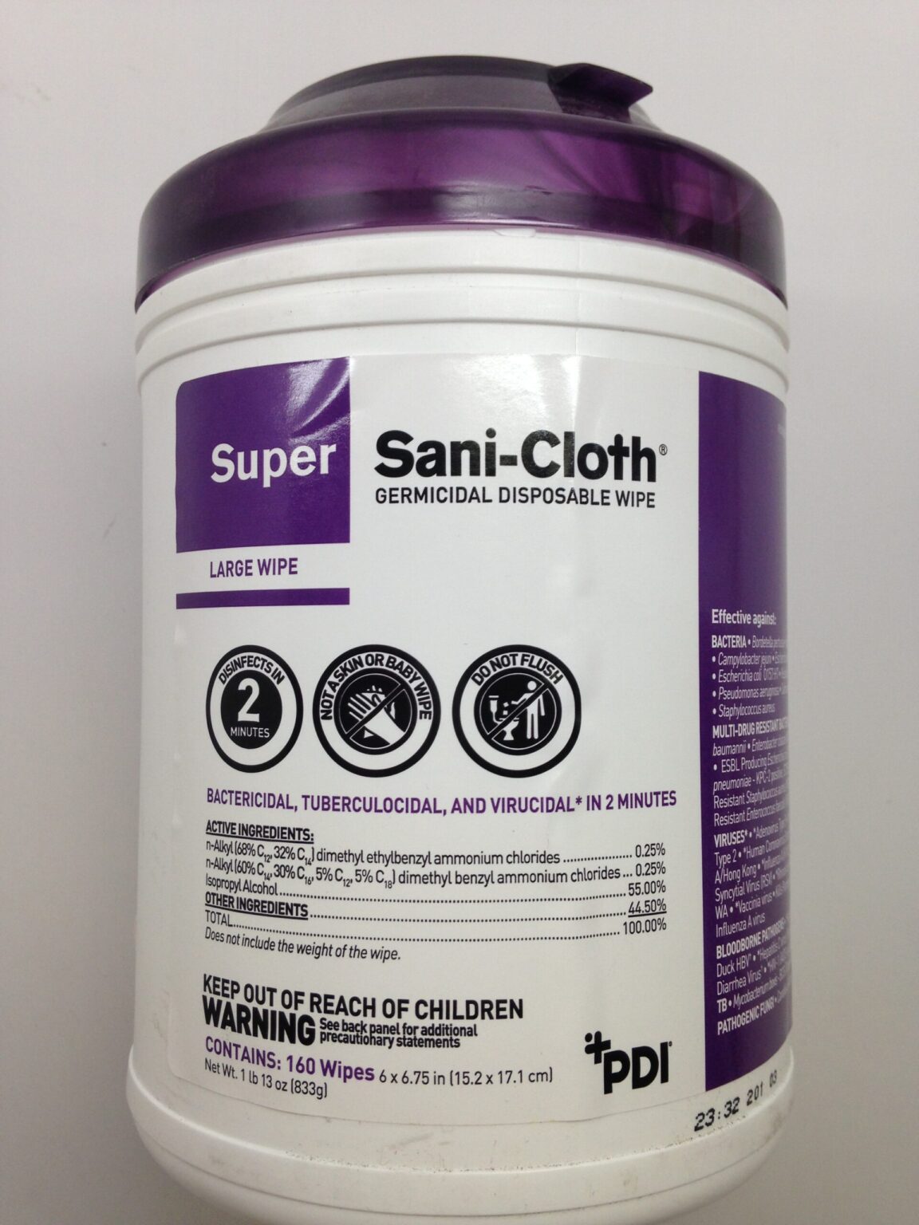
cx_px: 460
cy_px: 612
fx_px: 1168
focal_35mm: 33
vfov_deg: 55.4
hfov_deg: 42.9
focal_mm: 4.12
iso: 50
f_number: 2.4
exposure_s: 1/60
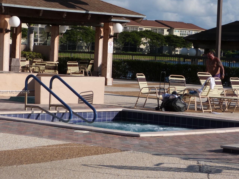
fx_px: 925
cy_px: 92
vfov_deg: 11.1
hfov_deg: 14.7
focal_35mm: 134
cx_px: 120
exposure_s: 1/1000
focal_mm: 19.3
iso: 100
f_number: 3.5
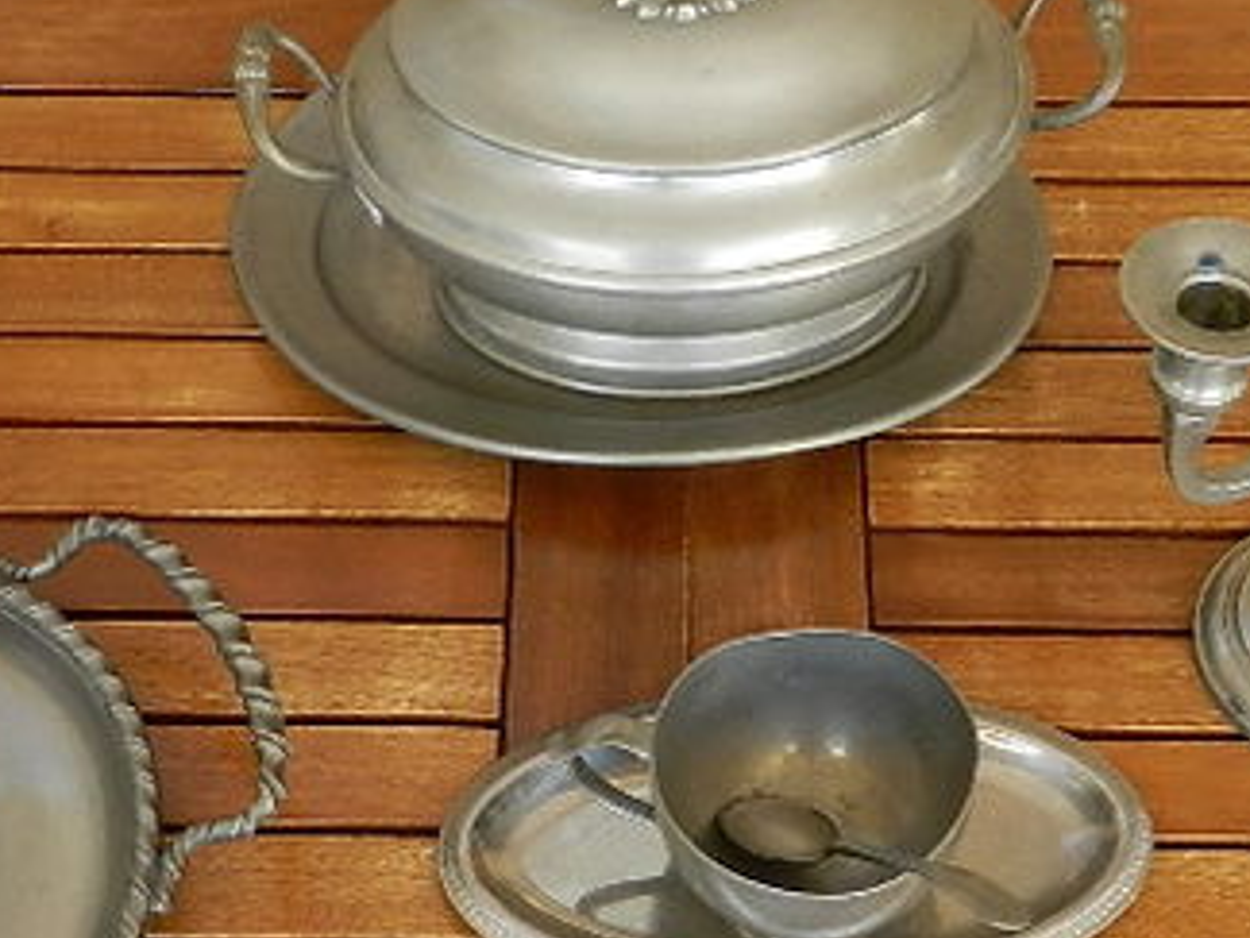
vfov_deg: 20.5
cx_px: 583
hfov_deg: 27.4
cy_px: 749
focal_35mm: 71
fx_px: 2564
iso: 160
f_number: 3.4
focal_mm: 4
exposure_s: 1/60
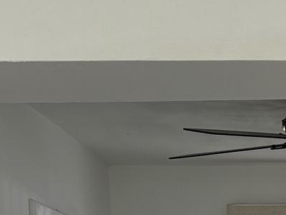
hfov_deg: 14.3
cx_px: 377
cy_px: 531
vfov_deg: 9.8
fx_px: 1092
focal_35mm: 132
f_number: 1.6
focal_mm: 5.96
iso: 100
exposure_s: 1/231
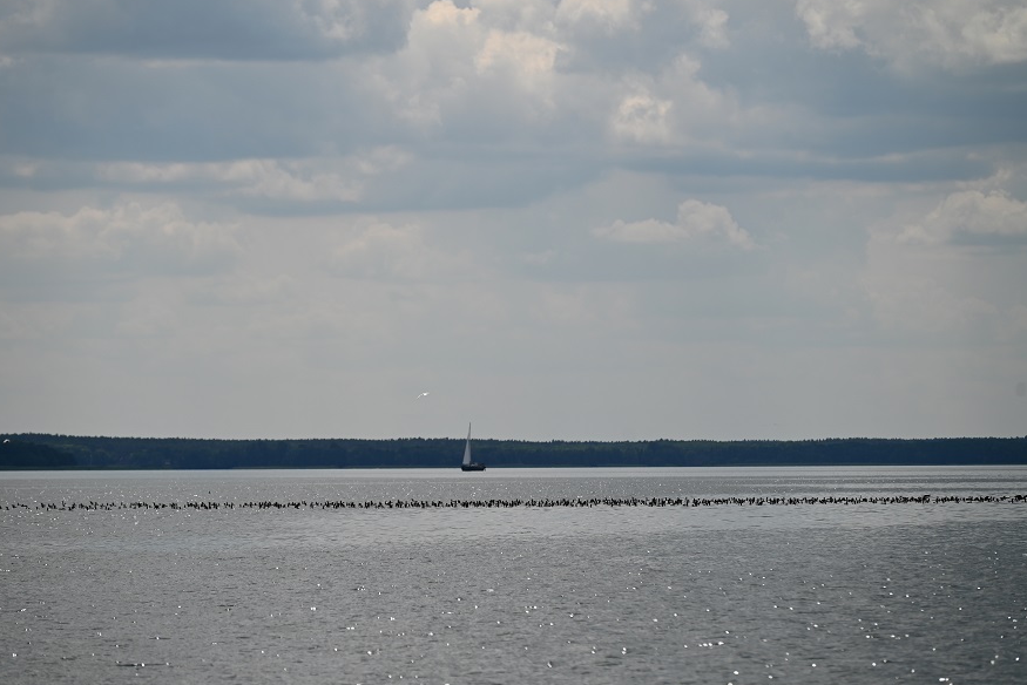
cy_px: 335
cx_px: 489
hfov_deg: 9.0
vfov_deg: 6.0
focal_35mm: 228
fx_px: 6506
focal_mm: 210
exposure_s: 1/1250
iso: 100
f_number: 6.3
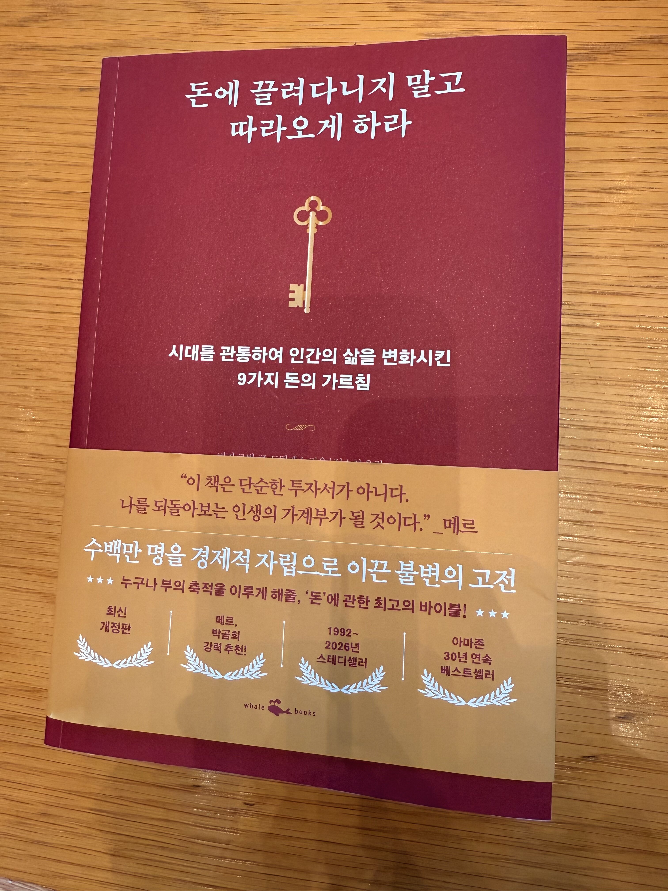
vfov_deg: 71.6
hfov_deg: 56.8
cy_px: 446
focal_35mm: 24
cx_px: 334
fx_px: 618
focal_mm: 2.22
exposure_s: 1/120
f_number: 2.2
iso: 200
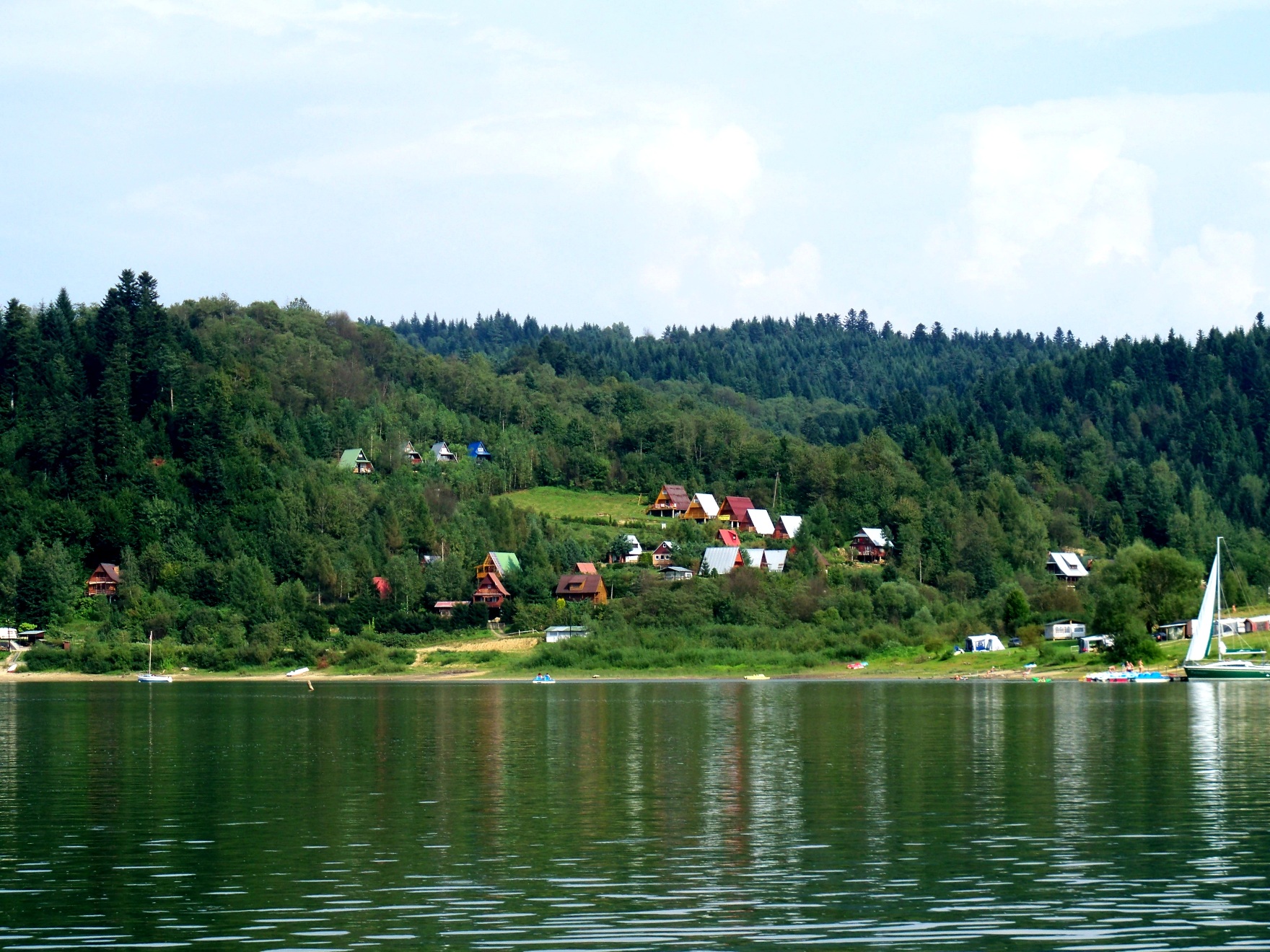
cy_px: 476
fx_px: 3375
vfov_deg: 16.1
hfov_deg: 21.3
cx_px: 635
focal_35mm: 92
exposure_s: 1/400
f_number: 4.2
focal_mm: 16.3
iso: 64
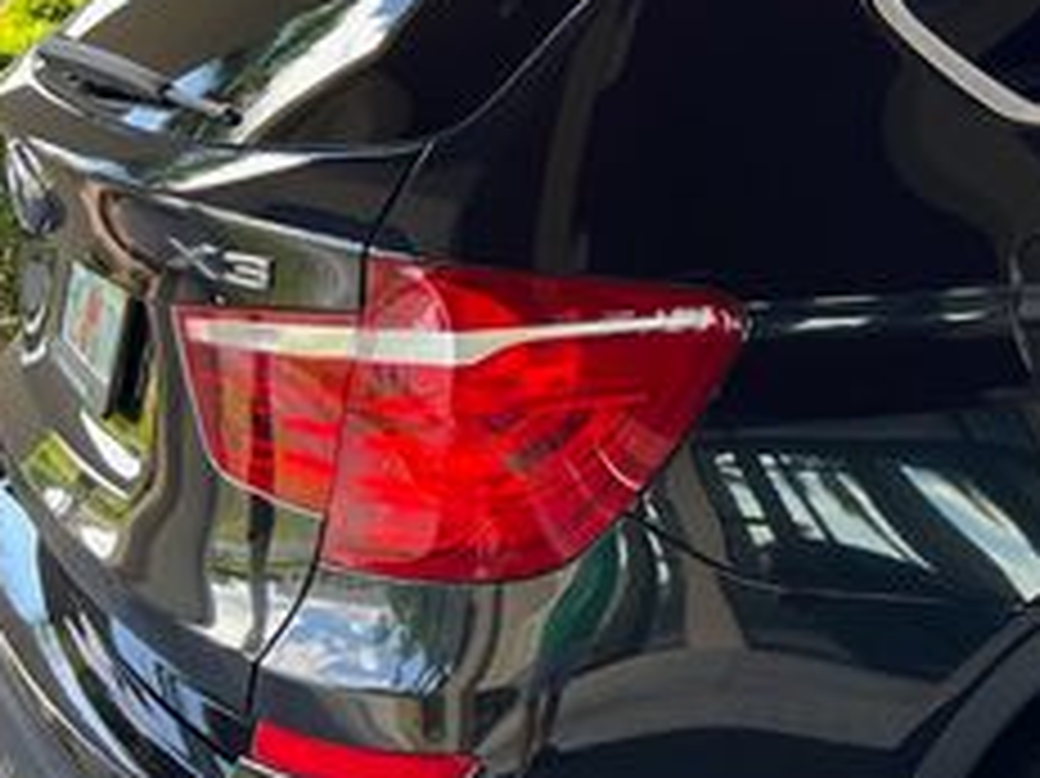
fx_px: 2162
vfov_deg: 20.4
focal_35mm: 72
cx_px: 1283
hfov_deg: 24.3
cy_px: 342
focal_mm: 5.7
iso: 40
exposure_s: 1/121
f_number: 1.5
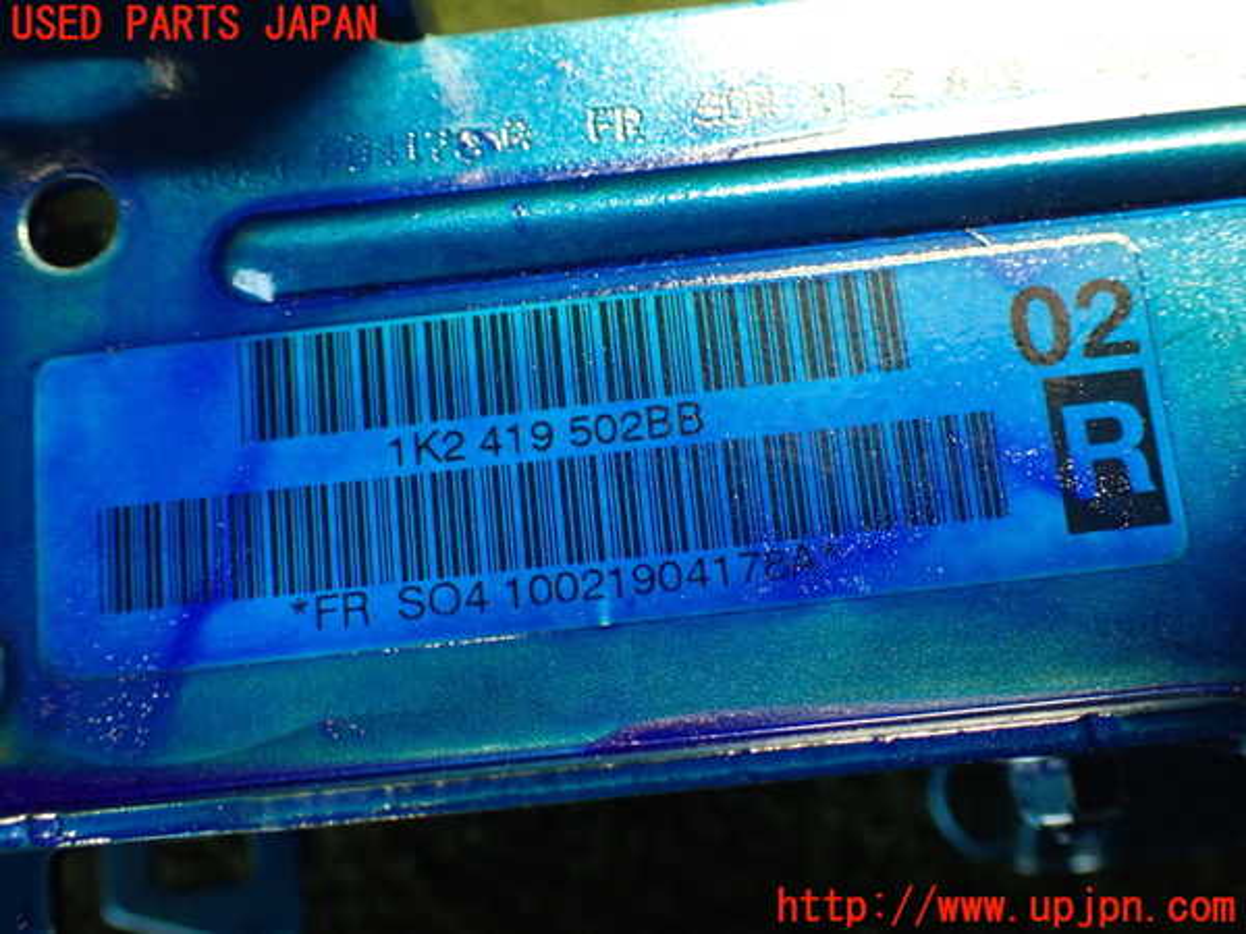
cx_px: 623
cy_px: 467
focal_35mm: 36
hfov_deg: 51.4
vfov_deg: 39.7
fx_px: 1296
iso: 800
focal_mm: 6.37
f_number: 2.5
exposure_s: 1/30
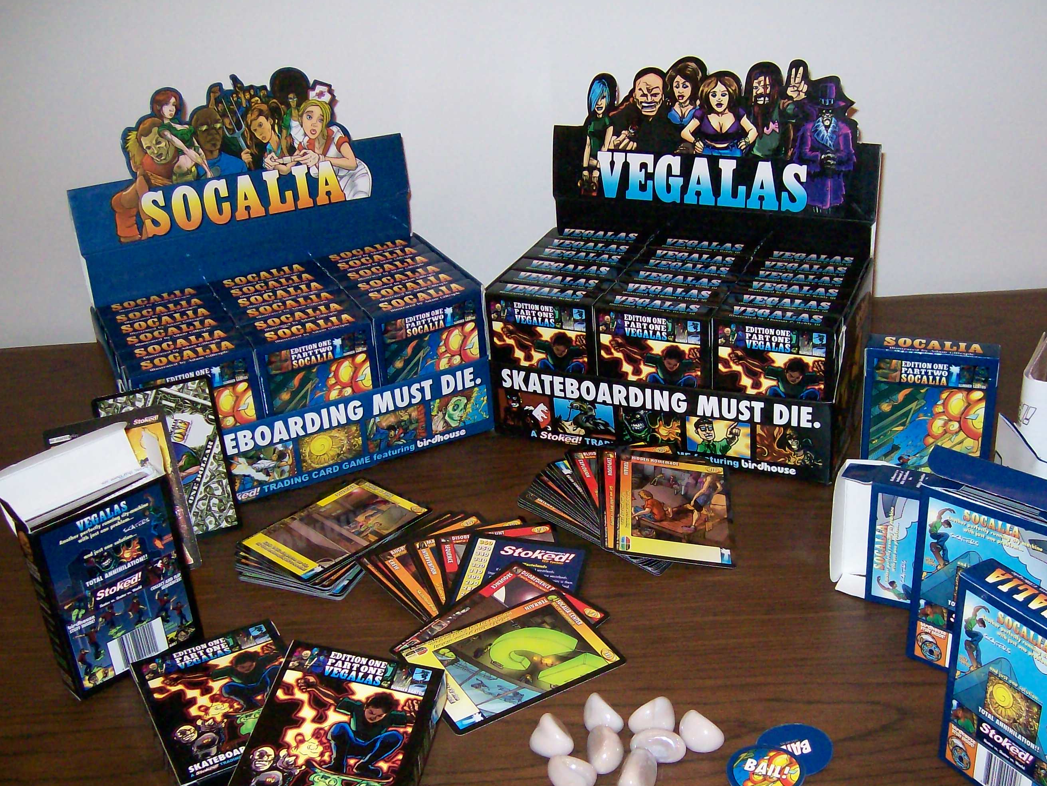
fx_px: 1240
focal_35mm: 41
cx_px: 588
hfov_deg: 45.7
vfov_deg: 35.1
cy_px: 431
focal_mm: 5.8
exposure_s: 1/125
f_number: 2.8
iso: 400
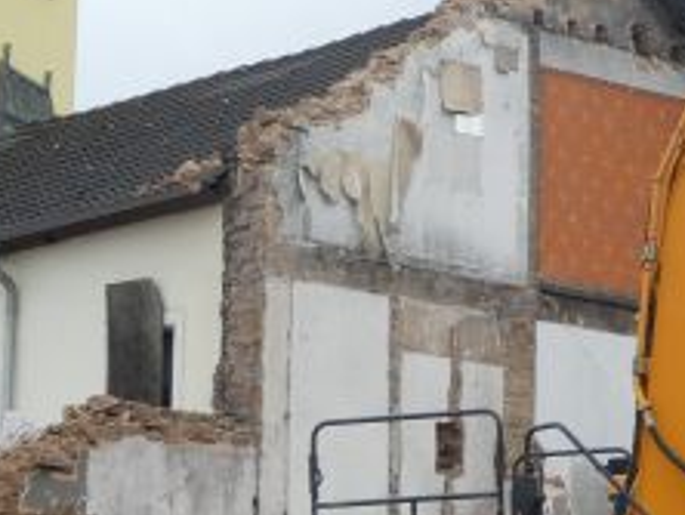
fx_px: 3348
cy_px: 210
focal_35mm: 169
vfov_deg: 8.8
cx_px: 855
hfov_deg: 11.4
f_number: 4
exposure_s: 1/125
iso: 80
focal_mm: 8.4
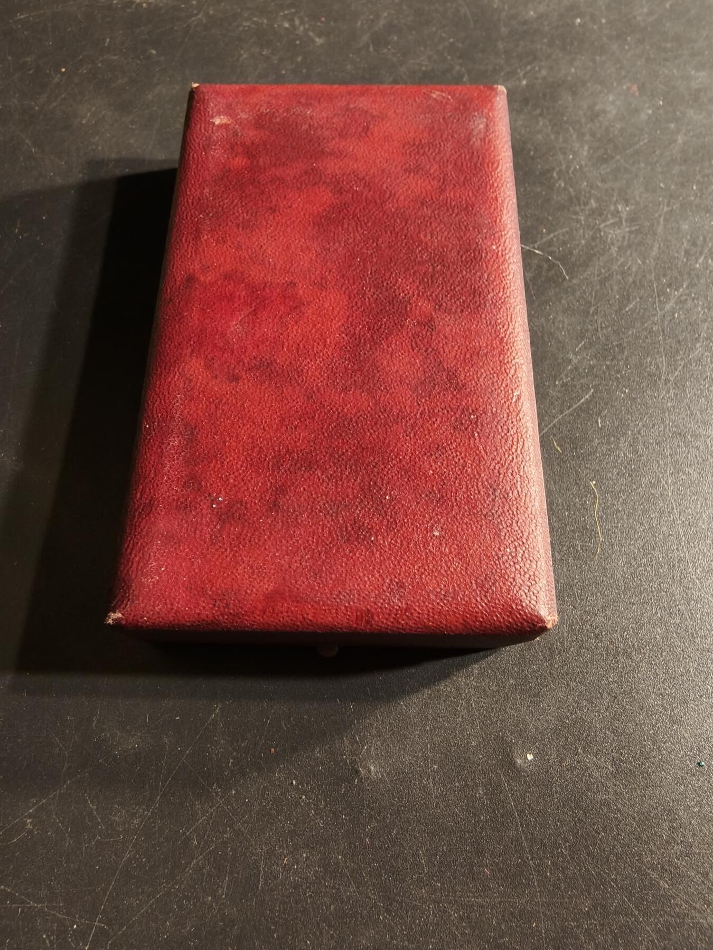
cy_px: 475
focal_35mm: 23
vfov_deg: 73.9
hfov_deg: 58.9
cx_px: 356
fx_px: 632
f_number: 2
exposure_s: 1/50
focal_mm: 2.32
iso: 160
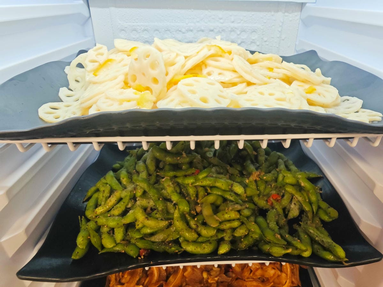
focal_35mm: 22
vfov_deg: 61.1
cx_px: 192
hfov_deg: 76.4
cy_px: 144
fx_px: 243
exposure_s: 1/120
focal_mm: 2.03
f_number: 1.8
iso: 100
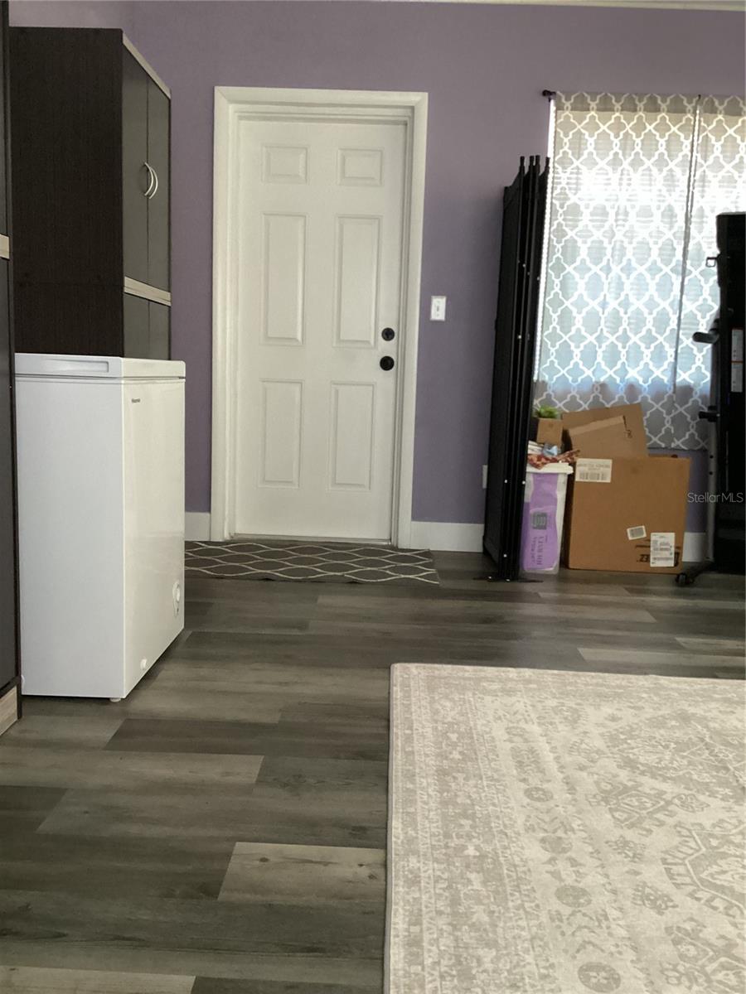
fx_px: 891
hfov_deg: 45.4
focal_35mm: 31
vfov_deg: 58.4
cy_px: 497
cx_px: 373
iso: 400
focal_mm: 3.3
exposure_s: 1/30
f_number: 2.4
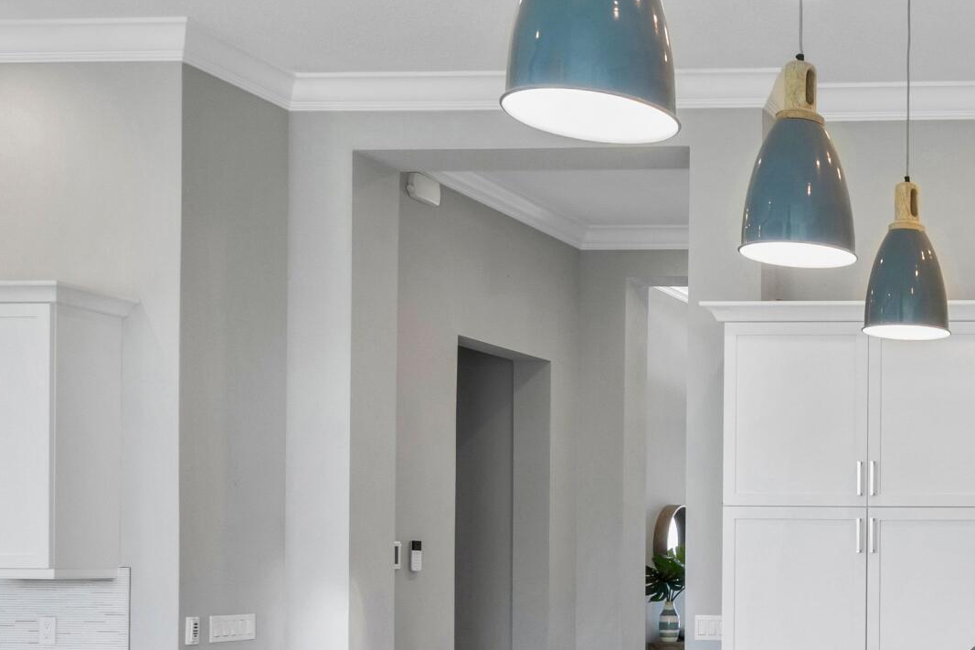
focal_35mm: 46
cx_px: 1174
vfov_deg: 28.1
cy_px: 555
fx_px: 1257
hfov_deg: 34.1
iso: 320
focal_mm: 11
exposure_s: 1/10
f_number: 6.3
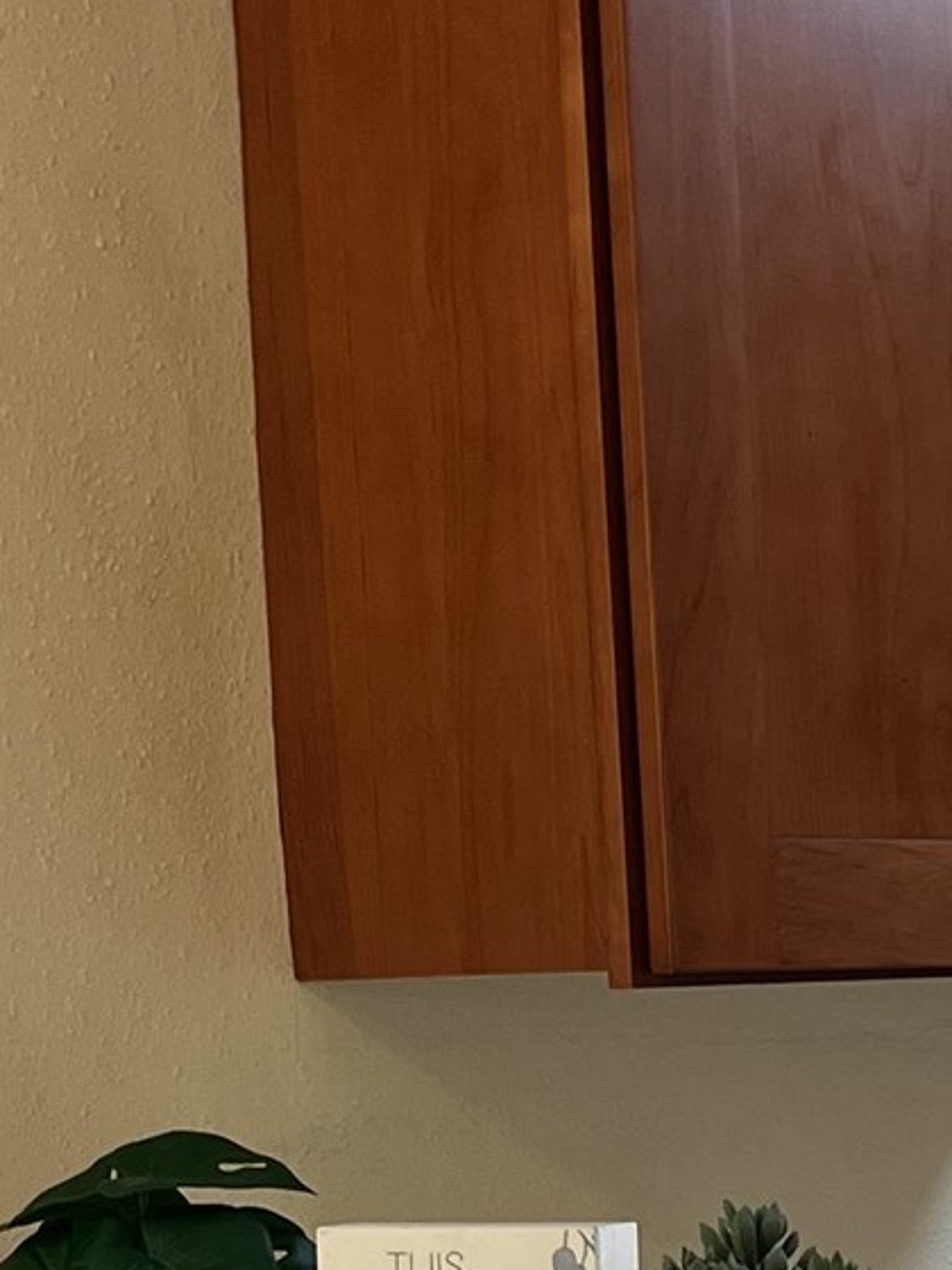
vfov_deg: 18.0
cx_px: 1532
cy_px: 1229
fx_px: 3924
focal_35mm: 107
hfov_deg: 12.9
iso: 80
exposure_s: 1/60
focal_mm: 5.1
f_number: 1.6
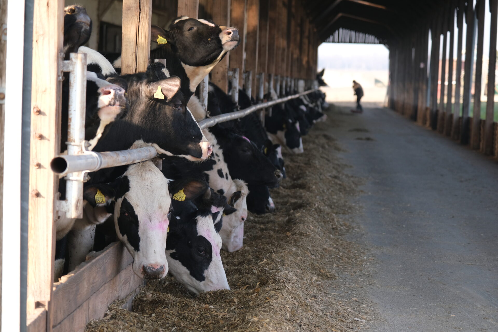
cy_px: 166
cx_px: 249
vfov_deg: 11.4
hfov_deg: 17.1
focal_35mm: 120
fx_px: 1660
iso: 320
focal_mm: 80
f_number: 4
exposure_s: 1/120
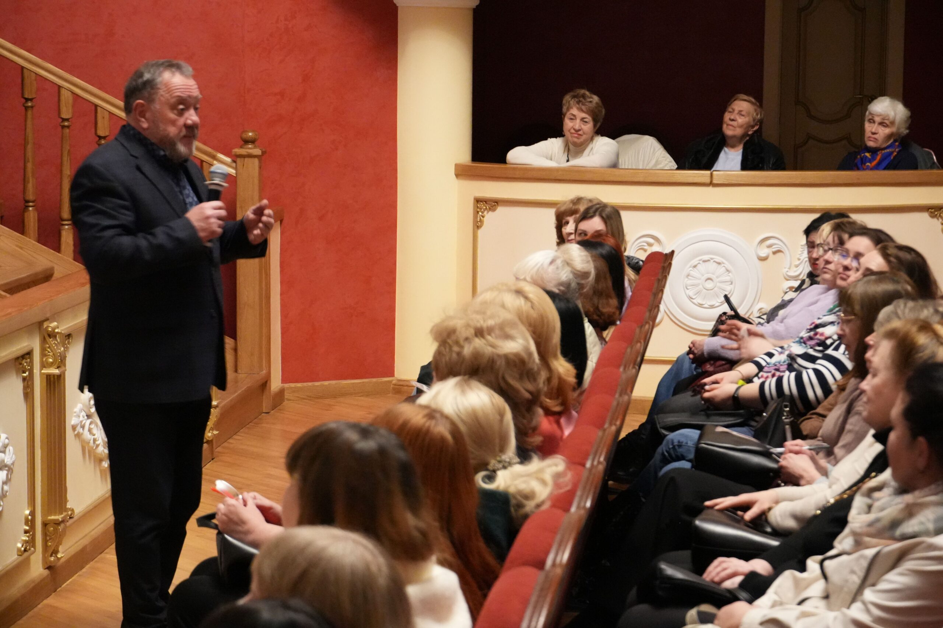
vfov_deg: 14.5
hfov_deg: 21.6
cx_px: 472
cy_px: 314
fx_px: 2474
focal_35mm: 94
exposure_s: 1/13
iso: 6400
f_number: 5.6
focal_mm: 63
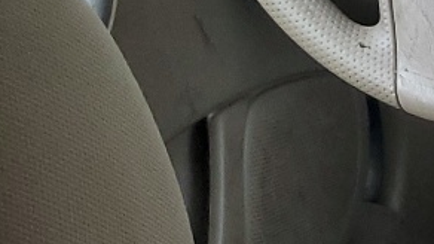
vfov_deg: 7.8
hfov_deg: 11.1
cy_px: 208
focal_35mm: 155
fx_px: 1783
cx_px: 1122
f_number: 1.5
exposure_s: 1/120
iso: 68
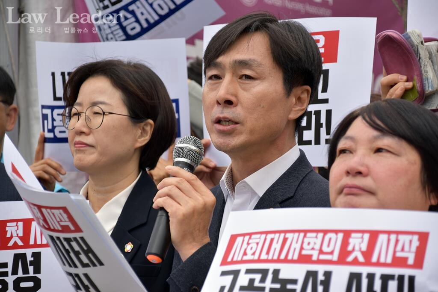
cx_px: 219
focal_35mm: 158
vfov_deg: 8.7
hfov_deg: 13.0
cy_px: 146
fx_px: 1916
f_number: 5.6
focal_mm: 105
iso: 100
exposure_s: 1/320
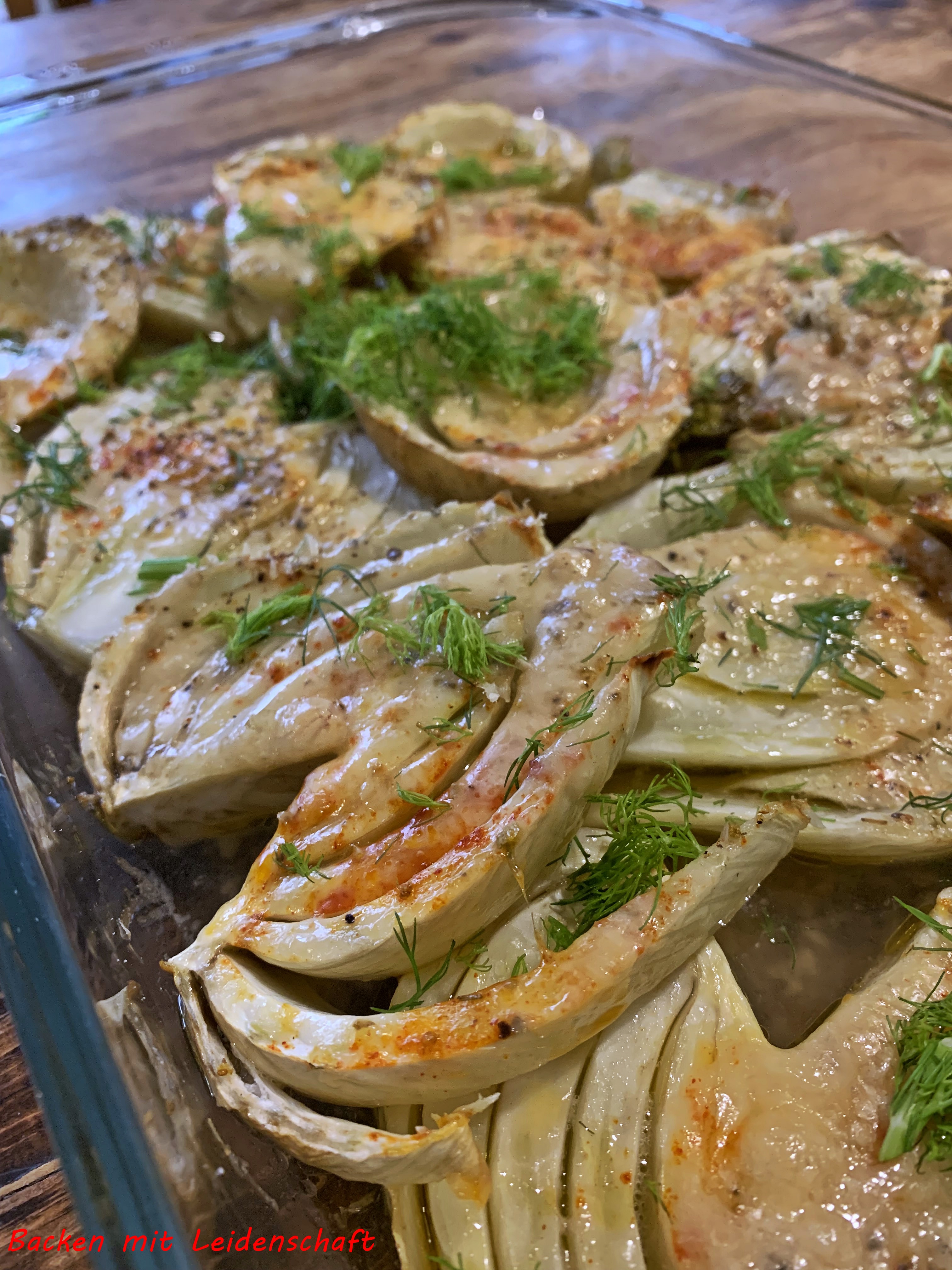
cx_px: 476
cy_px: 635
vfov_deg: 67.3
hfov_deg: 53.1
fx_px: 953
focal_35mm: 26
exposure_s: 1/60
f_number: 1.8
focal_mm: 4.25
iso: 320
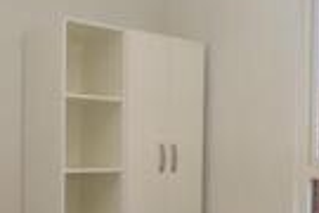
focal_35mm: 53
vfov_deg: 25.2
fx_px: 470
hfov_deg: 37.1
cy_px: 160
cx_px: 215
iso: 280
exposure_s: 1/125
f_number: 5.6
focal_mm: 10
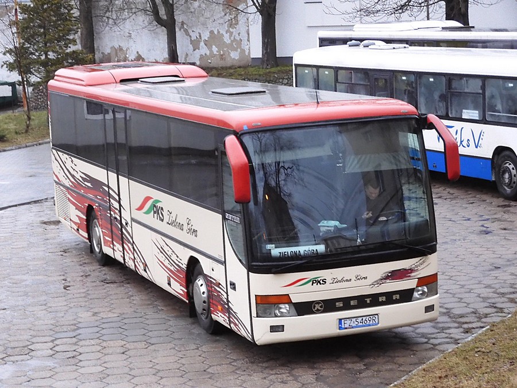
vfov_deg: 15.6
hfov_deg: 20.7
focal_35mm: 95
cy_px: 194
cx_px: 258
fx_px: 1419
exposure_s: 1/40
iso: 800
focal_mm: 16.9
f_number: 5
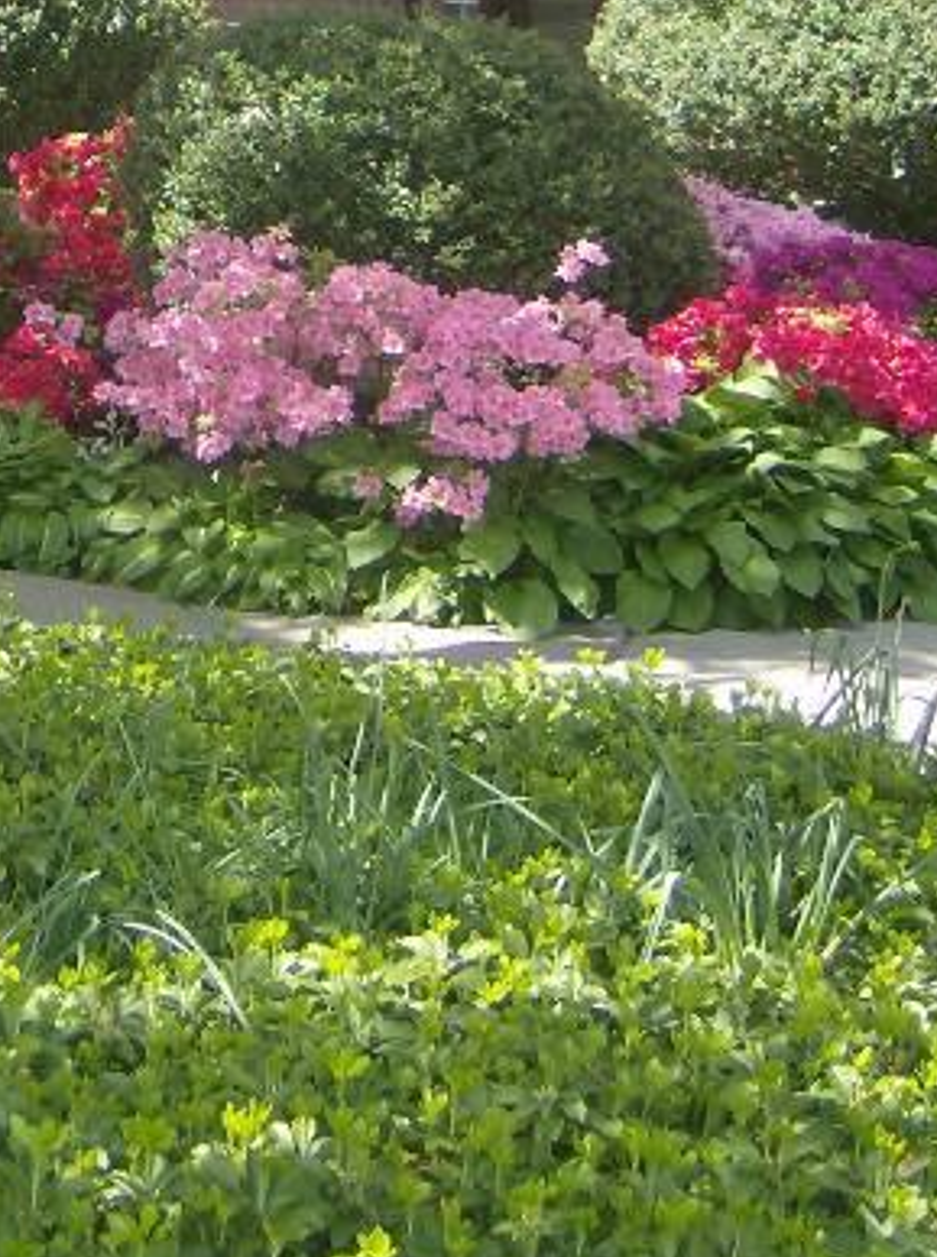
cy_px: -314
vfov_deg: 19.3
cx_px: 11
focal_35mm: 95
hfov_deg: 15.2
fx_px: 3444
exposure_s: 1/331
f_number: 2.8
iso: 100
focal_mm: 6
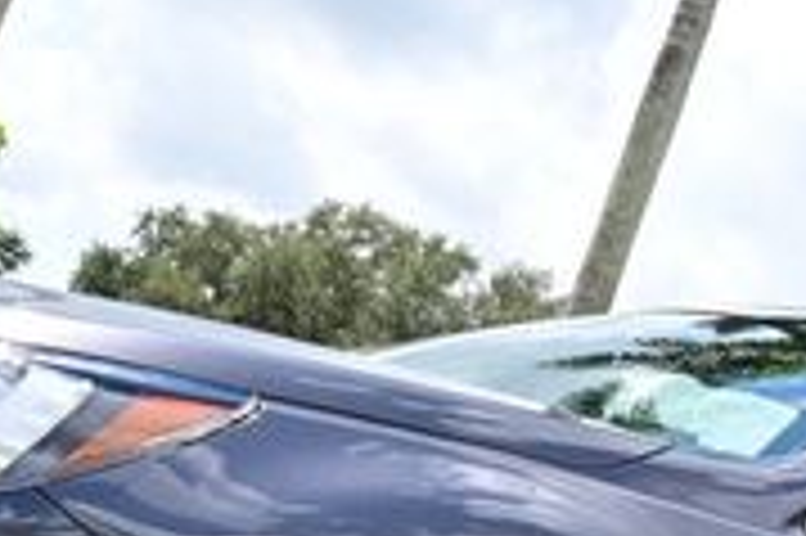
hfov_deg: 23.4
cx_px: 608
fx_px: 1924
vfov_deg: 15.6
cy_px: 504
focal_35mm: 86
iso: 100
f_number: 7.1
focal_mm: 16
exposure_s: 1/200
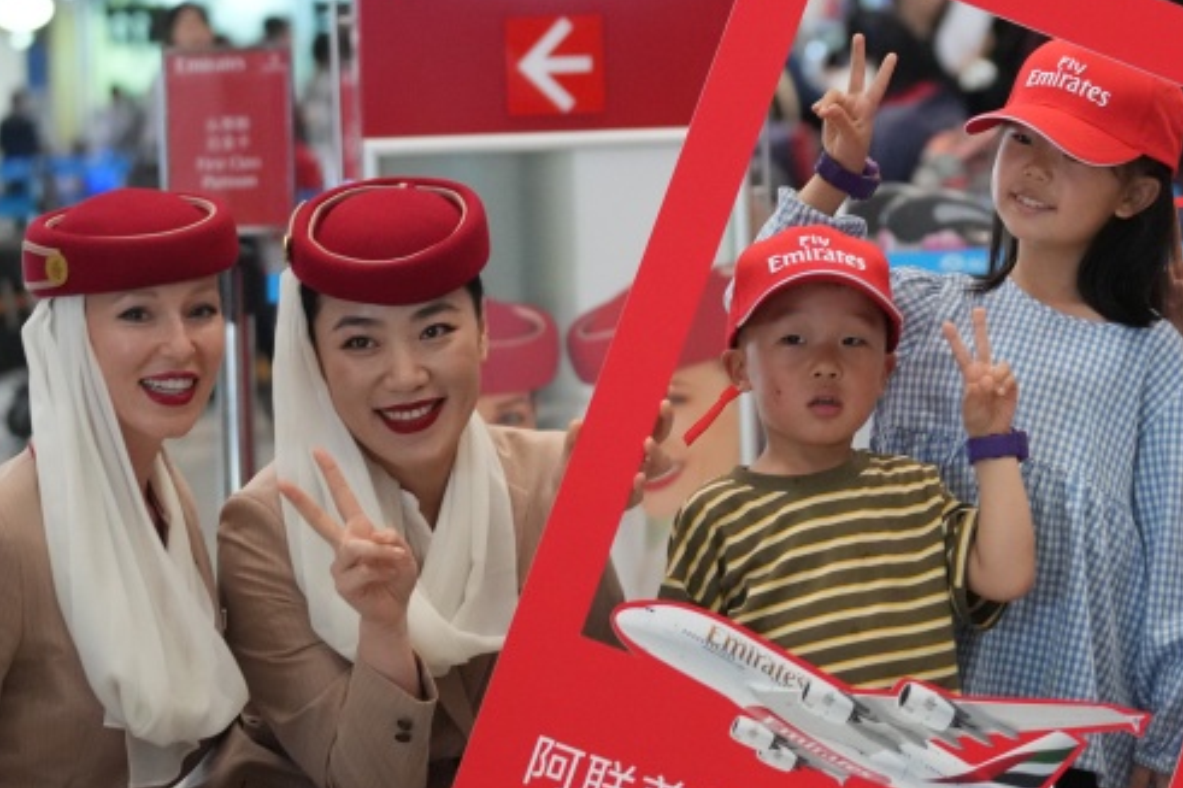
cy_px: 481
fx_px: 4796
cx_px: 1000
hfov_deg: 14.0
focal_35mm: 146
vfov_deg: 9.4
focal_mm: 70
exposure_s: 1/125
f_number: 2.8
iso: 5000
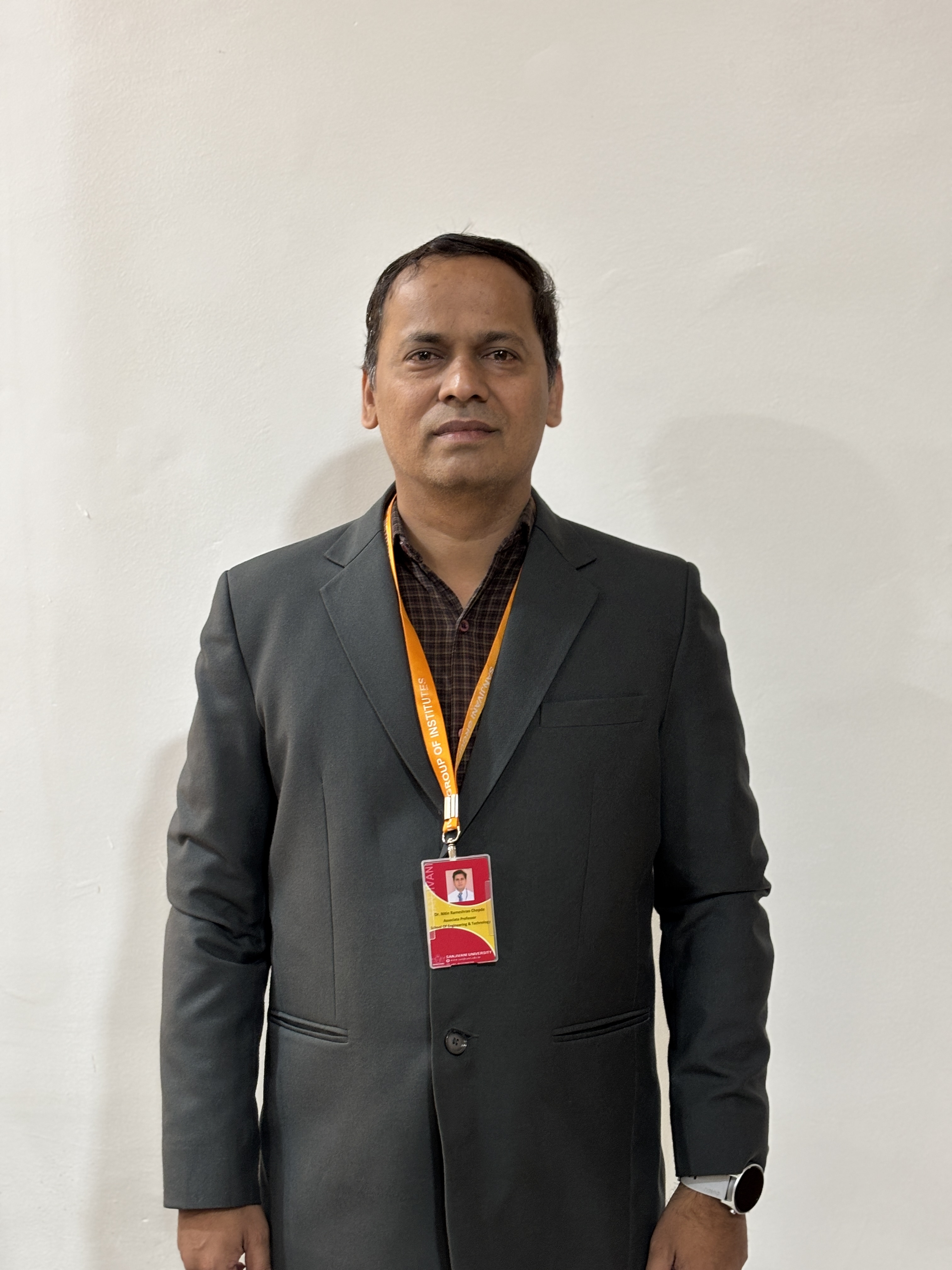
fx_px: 1907
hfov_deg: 28.0
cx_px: 476
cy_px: 635
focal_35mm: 52
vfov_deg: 36.8
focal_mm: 5.96
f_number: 1.6
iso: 160
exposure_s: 1/33
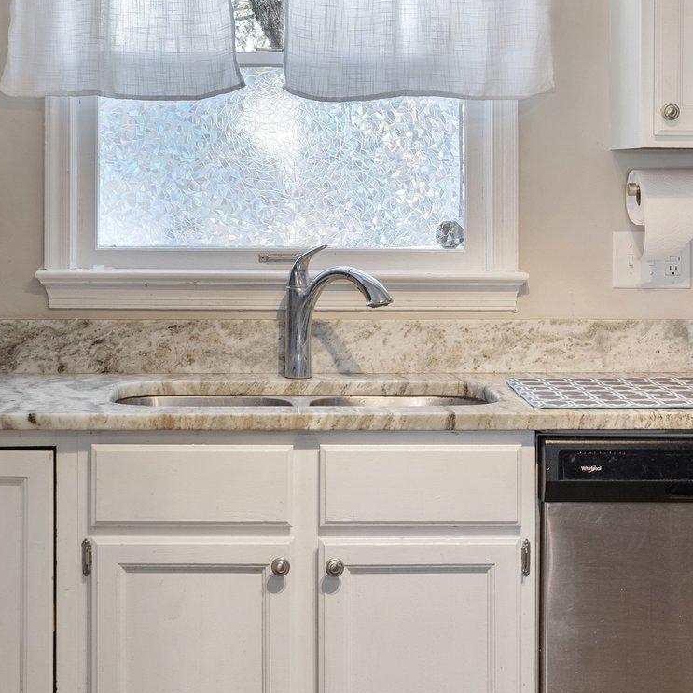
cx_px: 321
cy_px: 199
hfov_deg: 23.1
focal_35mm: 75
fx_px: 1699
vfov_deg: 22.9
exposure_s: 1/20
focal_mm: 32
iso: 500
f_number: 8
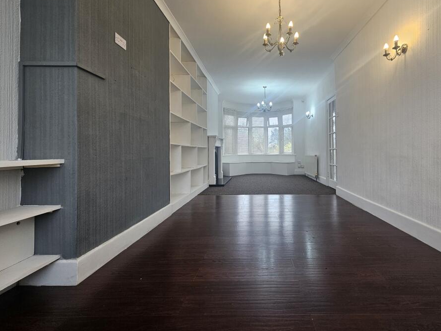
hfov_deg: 97.4
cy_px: 152
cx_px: 254
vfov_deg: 81.6
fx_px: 191
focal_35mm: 15
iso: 50
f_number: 2.2
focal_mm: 2.2
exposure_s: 1/50.3
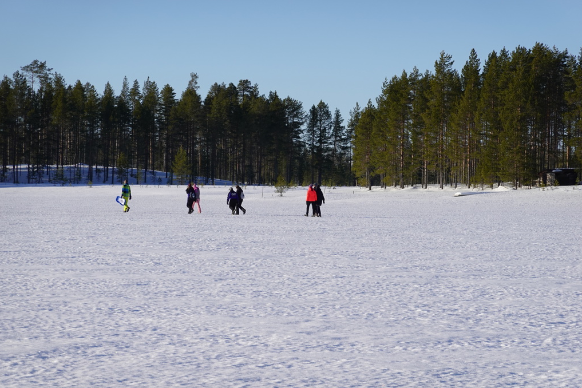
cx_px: 291
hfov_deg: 13.6
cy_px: 195
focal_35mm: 151
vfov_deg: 9.1
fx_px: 2441
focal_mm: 54.62
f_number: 5.6
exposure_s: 1/500
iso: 100
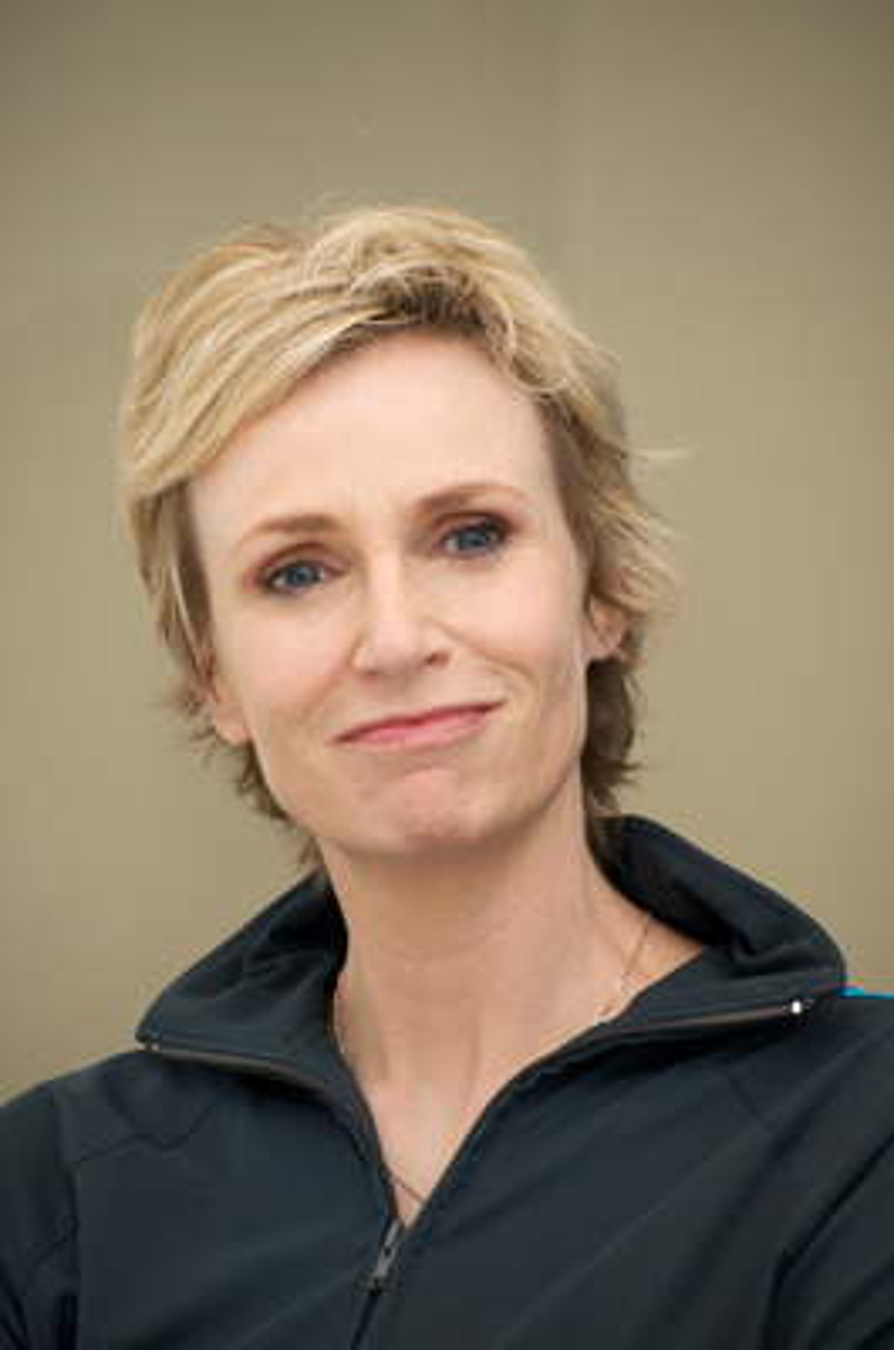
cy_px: 675
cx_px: 447
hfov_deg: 6.5
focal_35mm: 210
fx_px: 7856
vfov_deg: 9.8
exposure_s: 1/60
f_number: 5.6
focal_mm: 210
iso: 500
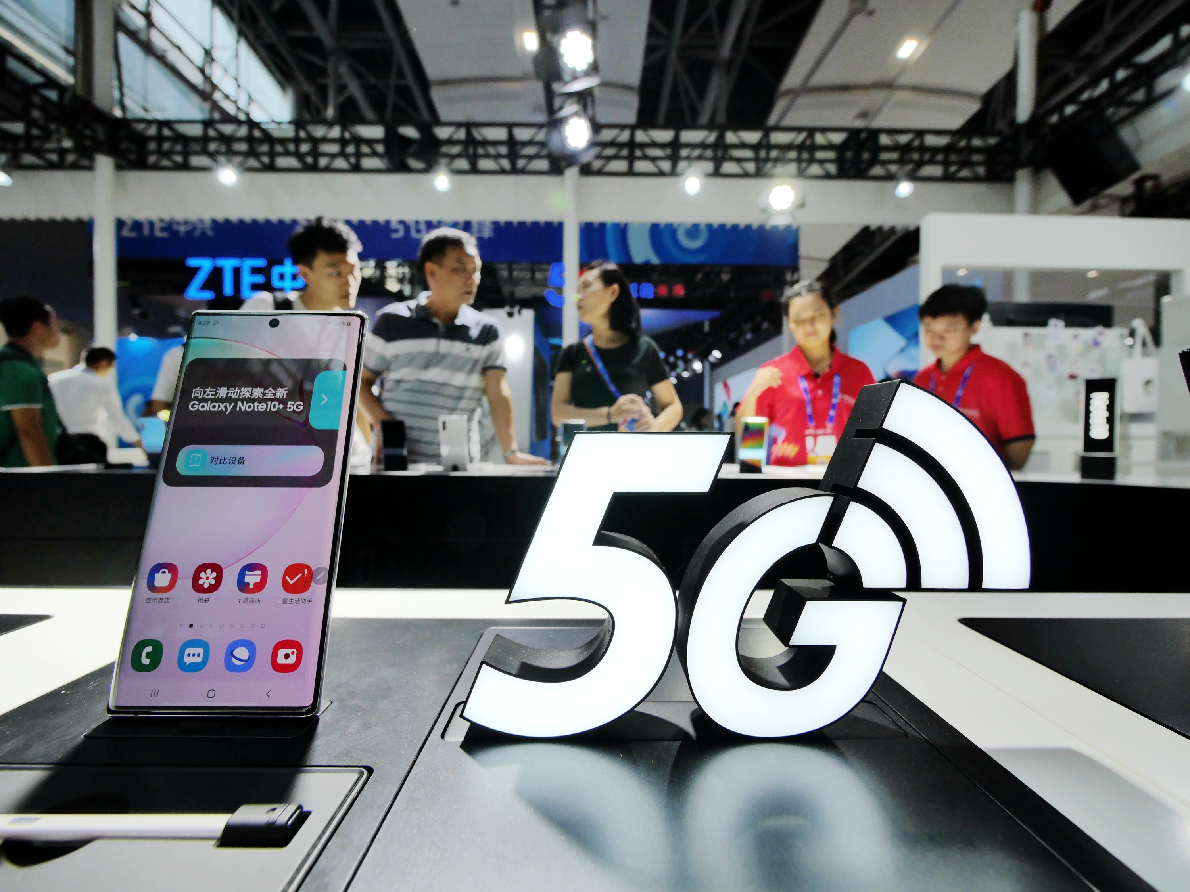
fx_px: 481
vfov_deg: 85.7
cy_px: 446
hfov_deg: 102.1
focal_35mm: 14
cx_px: 595
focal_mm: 7
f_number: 4
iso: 200
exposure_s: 1/640
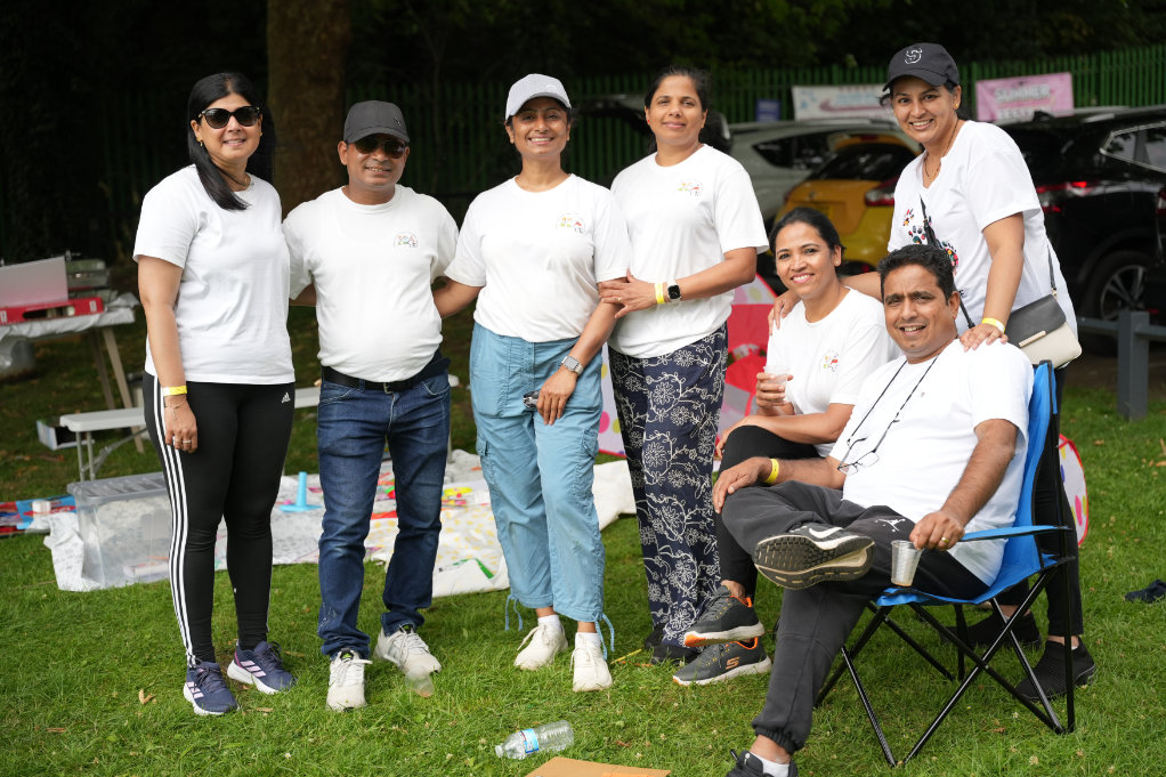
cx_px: 583
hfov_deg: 39.7
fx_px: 1616
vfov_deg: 27.0
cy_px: 388
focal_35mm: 50
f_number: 2.8
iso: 250
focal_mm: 49.9
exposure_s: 1/800
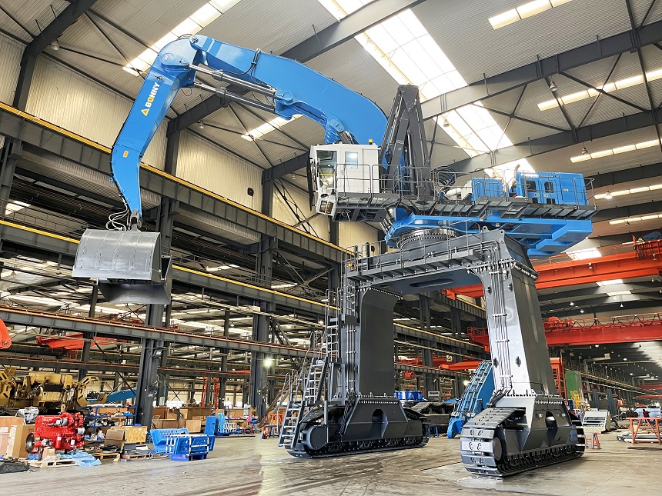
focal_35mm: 26
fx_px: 497
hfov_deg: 67.3
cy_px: 248
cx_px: 331
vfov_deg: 53.1
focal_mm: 5.1
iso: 160
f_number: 1.6
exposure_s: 1/50
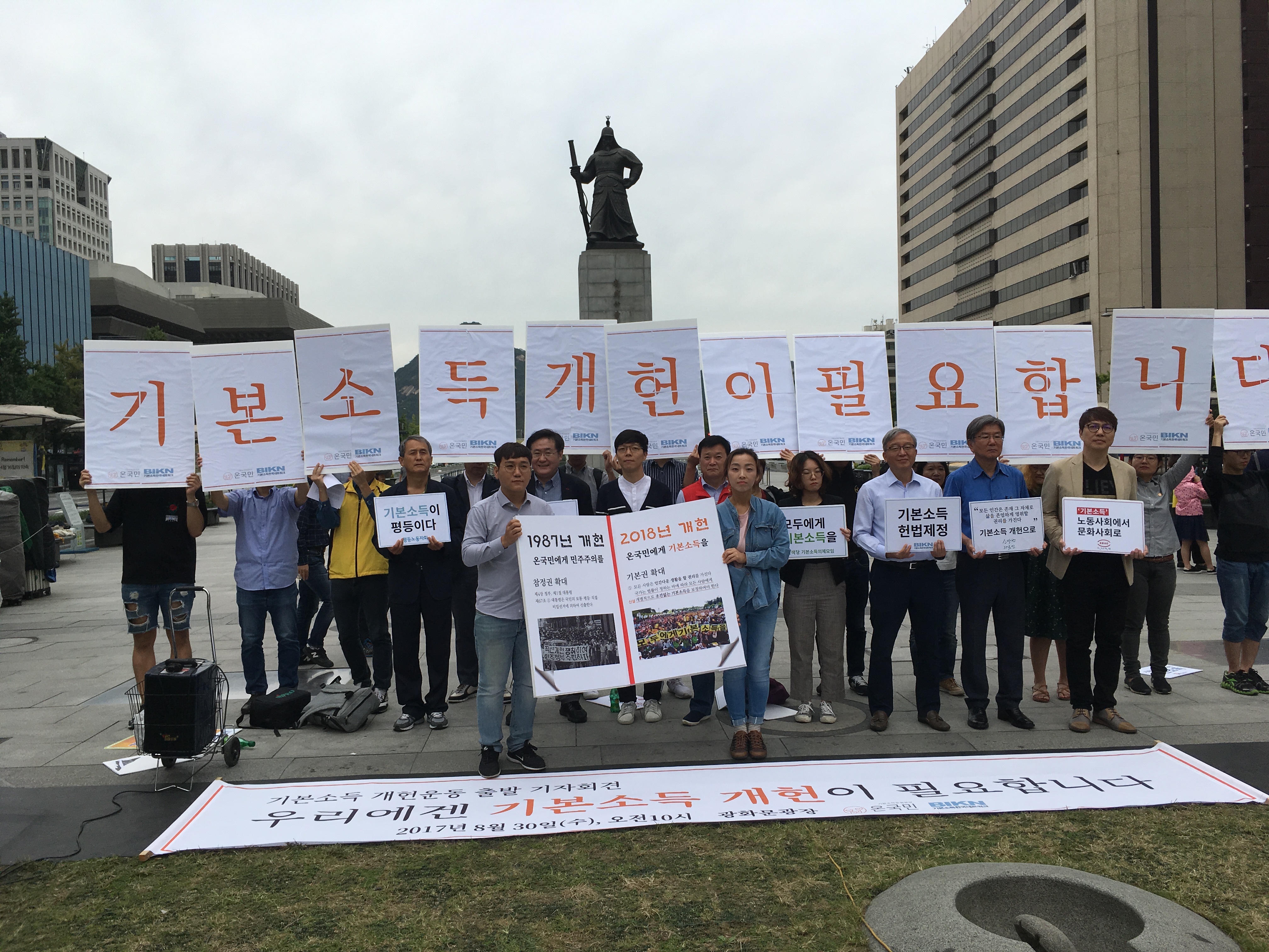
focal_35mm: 29
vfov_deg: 48.2
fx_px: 1063
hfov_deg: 61.7
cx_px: 634
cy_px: 476
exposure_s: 1/1261
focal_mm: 4.15
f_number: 2.2
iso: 25
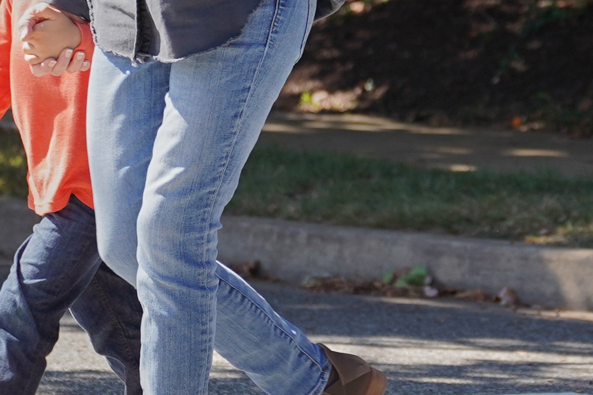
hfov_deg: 8.2
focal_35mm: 251
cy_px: 72
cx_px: 597
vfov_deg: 5.5
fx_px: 4134
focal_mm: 46
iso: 100
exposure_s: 1/640
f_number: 2.8
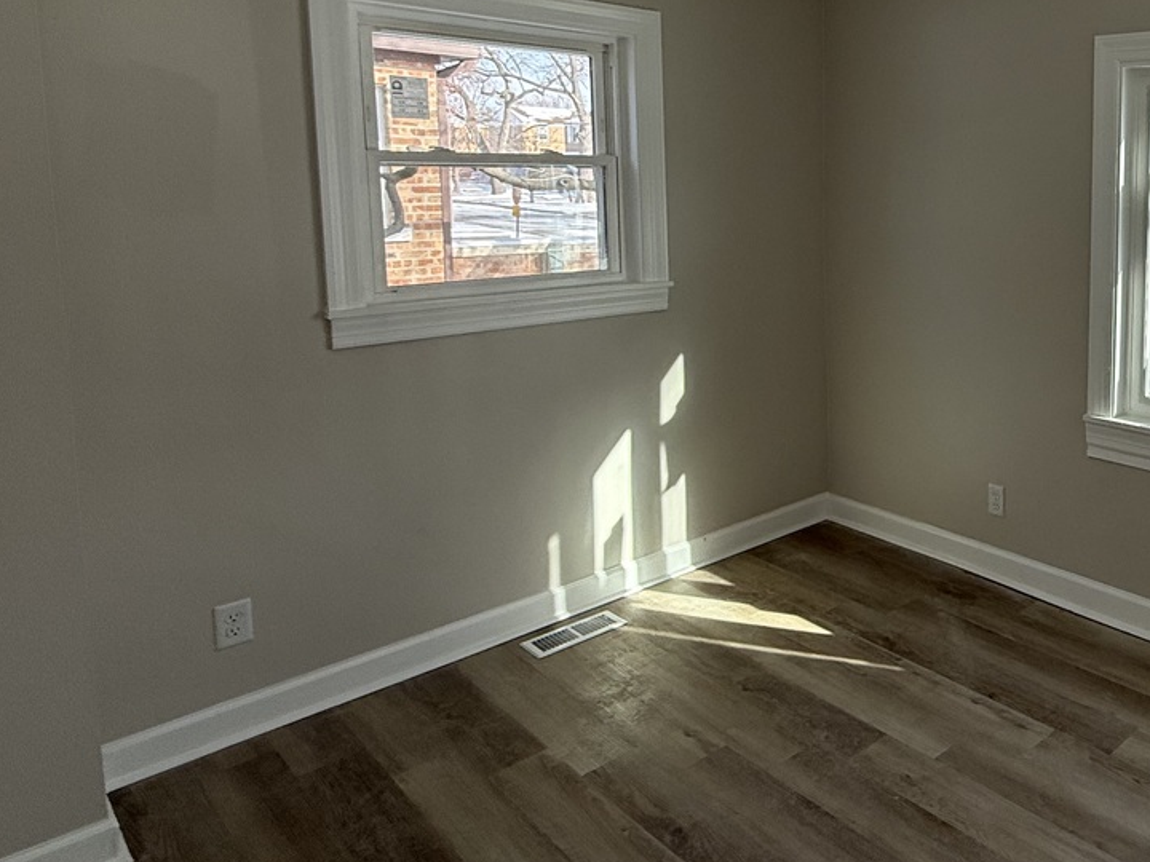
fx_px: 930
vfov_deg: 48.6
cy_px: 267
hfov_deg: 54.5
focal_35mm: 28
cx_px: 1053
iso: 64
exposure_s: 1/430
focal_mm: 2.22
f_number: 2.2
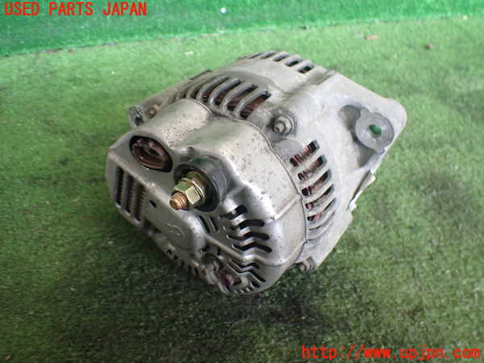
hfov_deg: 60.0
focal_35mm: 30
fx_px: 419
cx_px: 242
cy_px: 182
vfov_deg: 46.8
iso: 640
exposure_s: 1/125
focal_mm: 5.4
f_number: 2.3
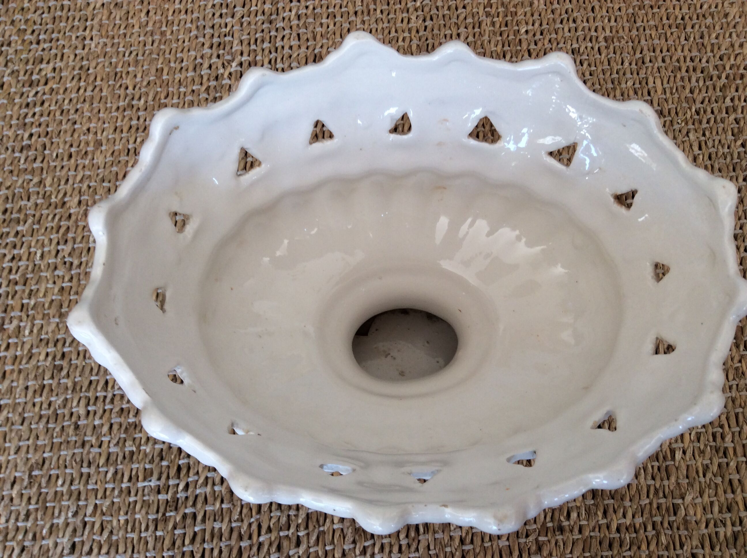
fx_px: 690
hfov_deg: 56.9
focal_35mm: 32
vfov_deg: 44.1
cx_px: 374
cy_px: 279
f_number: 2.4
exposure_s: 1/33
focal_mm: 3.3
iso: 40
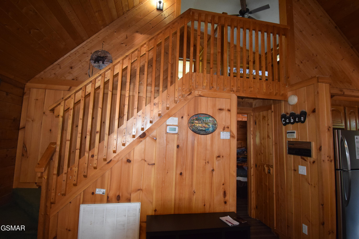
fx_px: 172
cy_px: 120
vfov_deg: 69.7
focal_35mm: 17
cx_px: 180
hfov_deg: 92.4
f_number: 4.8
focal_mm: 11.5
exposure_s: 1/60
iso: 2500
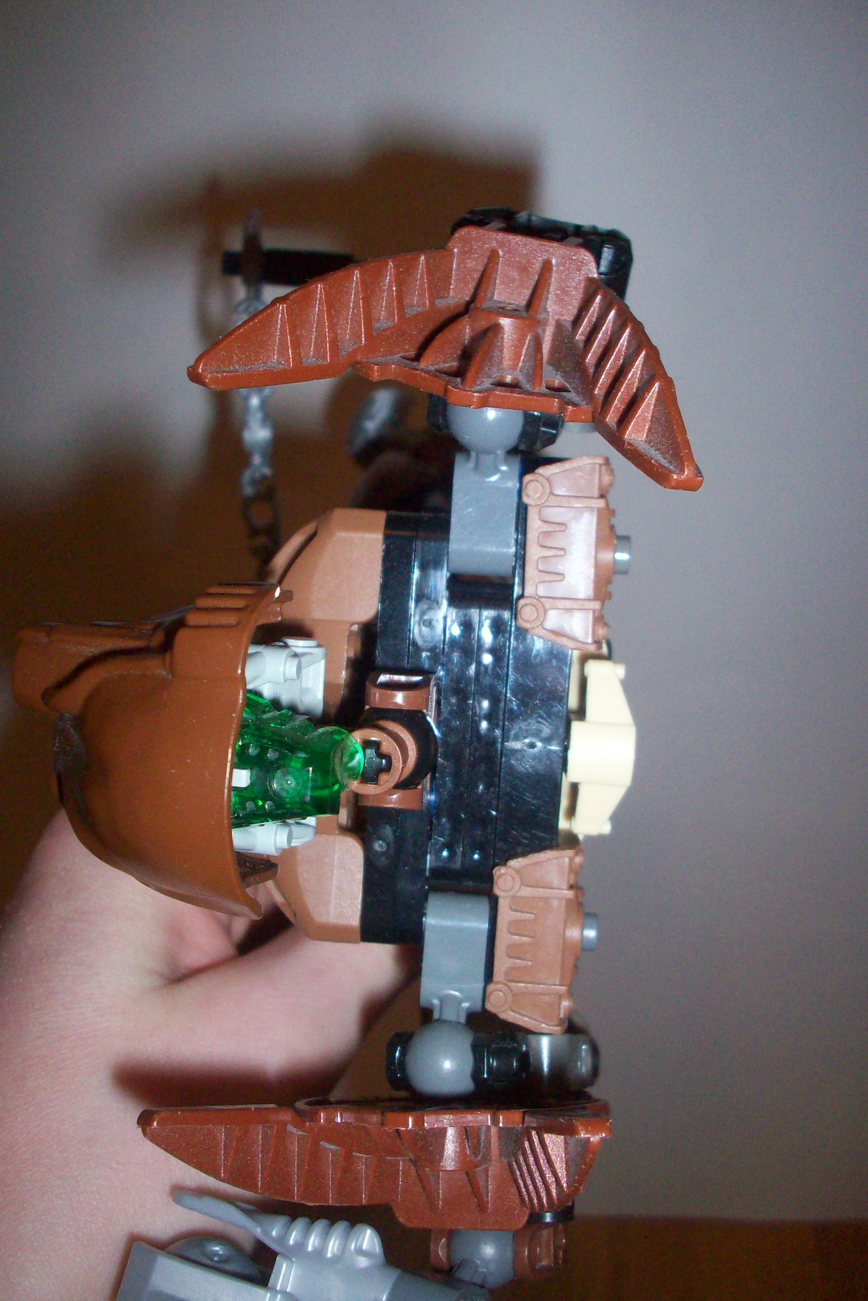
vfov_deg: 49.6
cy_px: 642
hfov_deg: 34.2
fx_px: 1410
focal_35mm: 39
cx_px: 440
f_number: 2.8
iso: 160
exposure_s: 1/64
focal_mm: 6.2
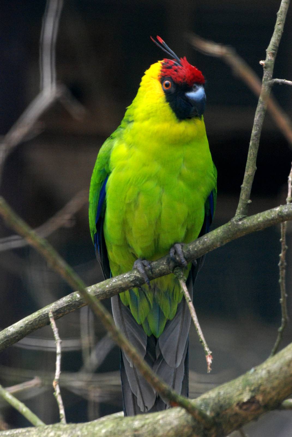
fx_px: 3549
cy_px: 218
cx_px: 146
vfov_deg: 7.0
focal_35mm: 292
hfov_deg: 4.7
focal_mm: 195
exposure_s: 1/160
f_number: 8
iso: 1600
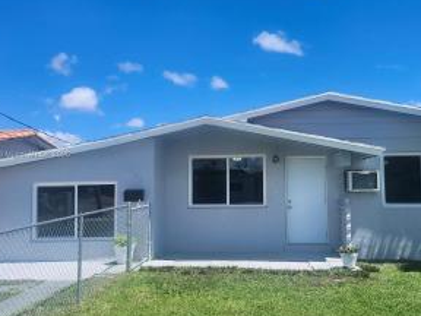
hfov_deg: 56.5
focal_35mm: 32
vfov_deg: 44.2
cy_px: 155
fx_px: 389
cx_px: 246
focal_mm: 5.54
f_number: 1.8
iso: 25
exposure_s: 1/1559
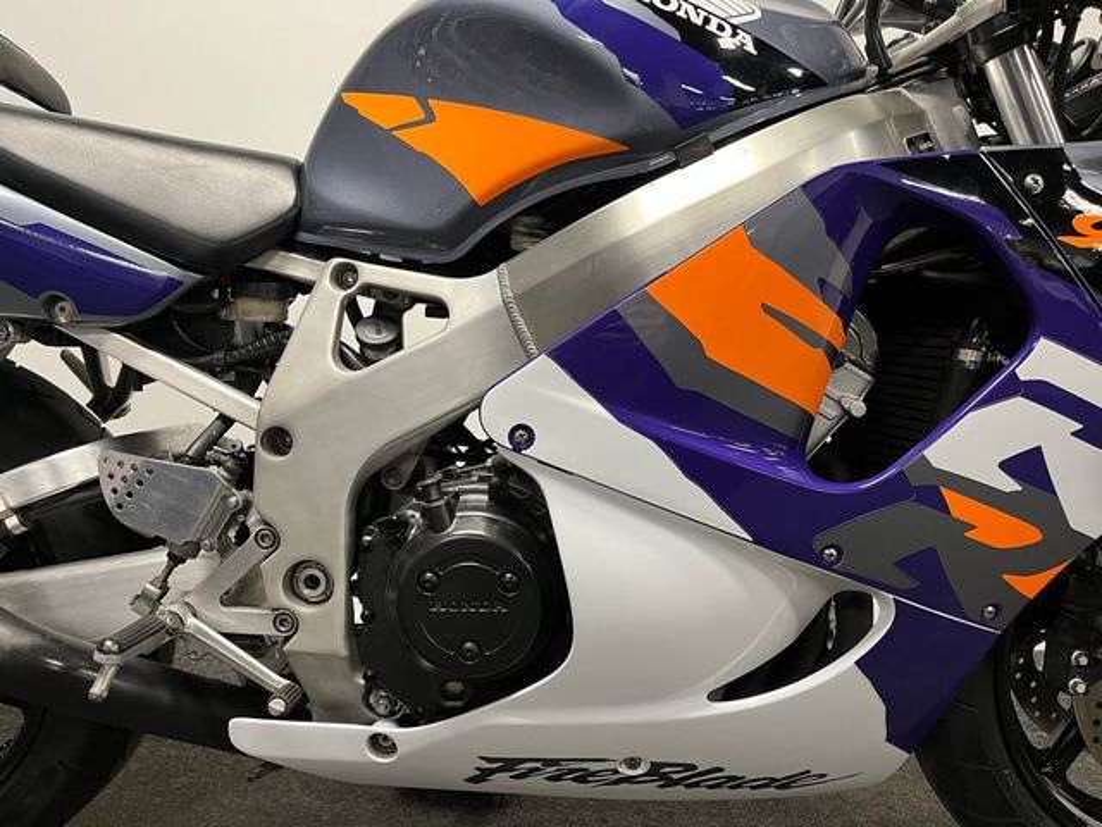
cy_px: 414
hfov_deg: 67.3
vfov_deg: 53.1
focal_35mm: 26
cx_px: 551
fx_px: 828
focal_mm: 5.1
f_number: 1.6
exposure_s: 1/50
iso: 160
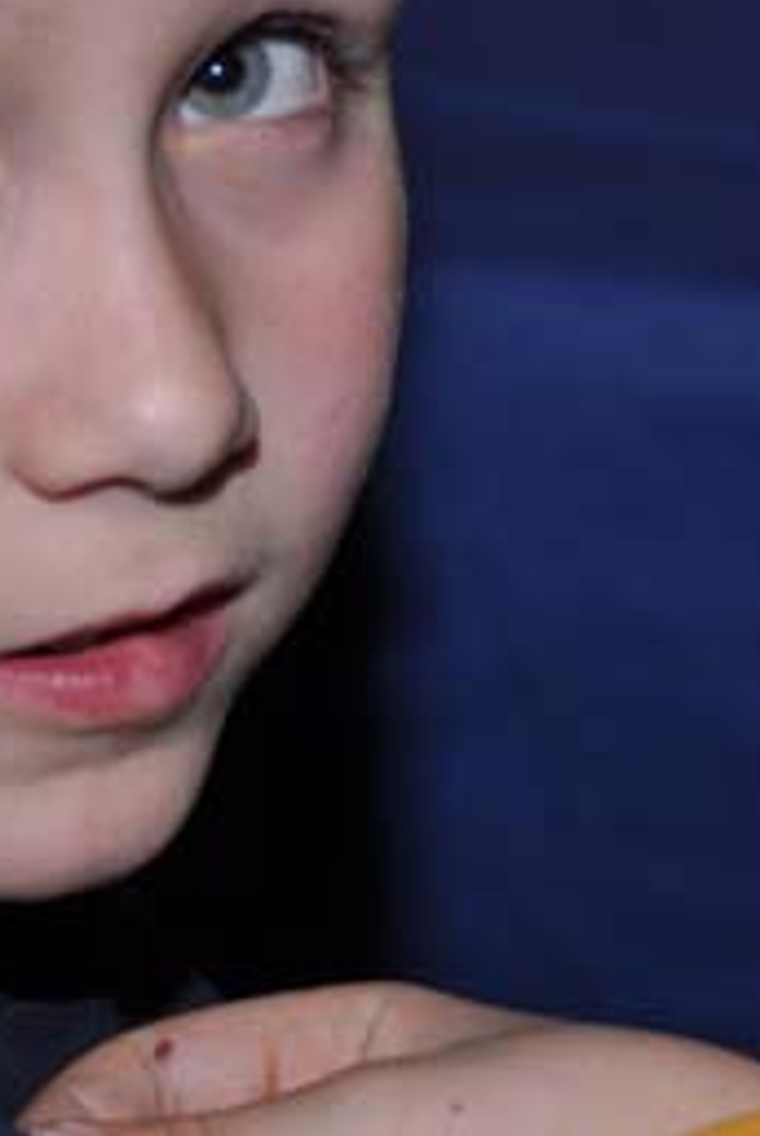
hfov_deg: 4.2
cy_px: 15
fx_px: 10295
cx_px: -270
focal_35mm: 326
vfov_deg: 6.3
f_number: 5
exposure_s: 1/60
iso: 200
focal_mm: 70
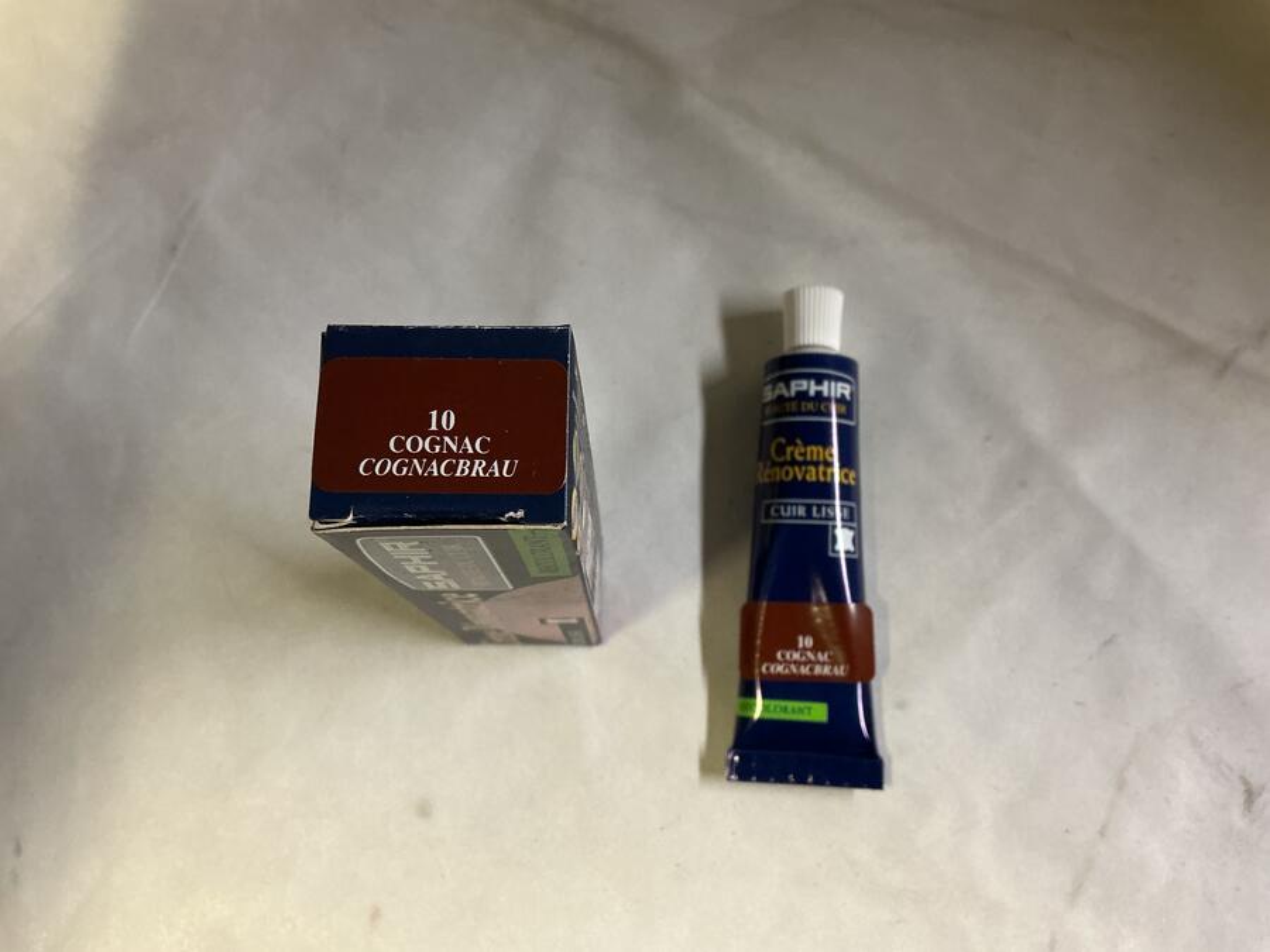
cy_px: 476
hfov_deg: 61.7
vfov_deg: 48.2
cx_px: 635
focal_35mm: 29
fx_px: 1064
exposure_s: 1/50
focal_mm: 3
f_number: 1.8
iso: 125
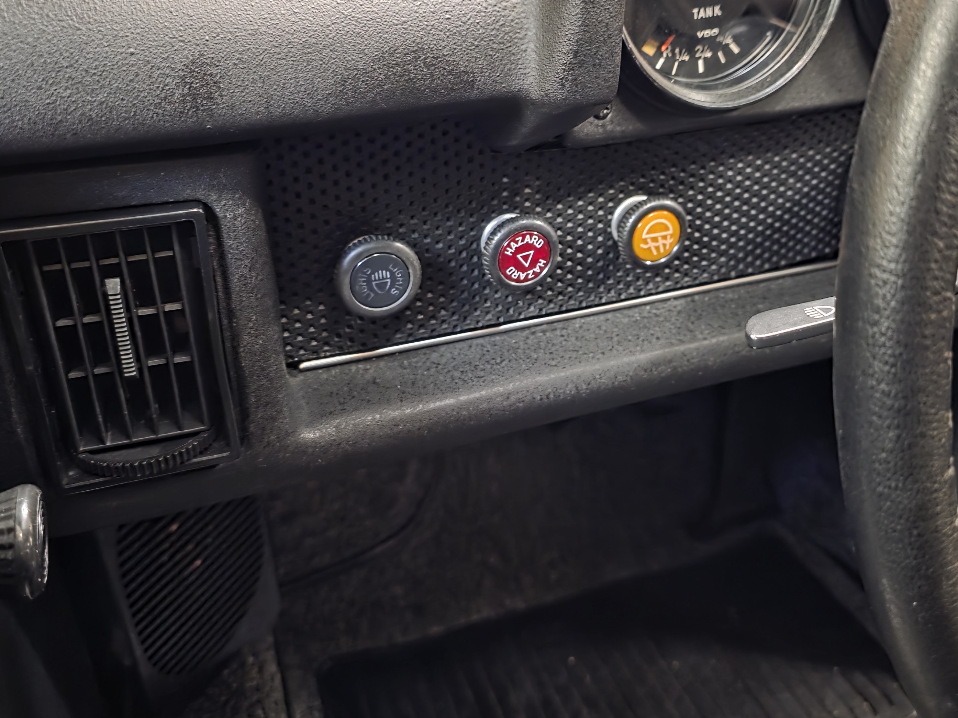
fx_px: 913
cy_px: 294
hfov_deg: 55.2
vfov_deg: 42.8
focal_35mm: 33
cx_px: 545
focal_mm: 6.3
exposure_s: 1/24
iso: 2000
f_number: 1.7
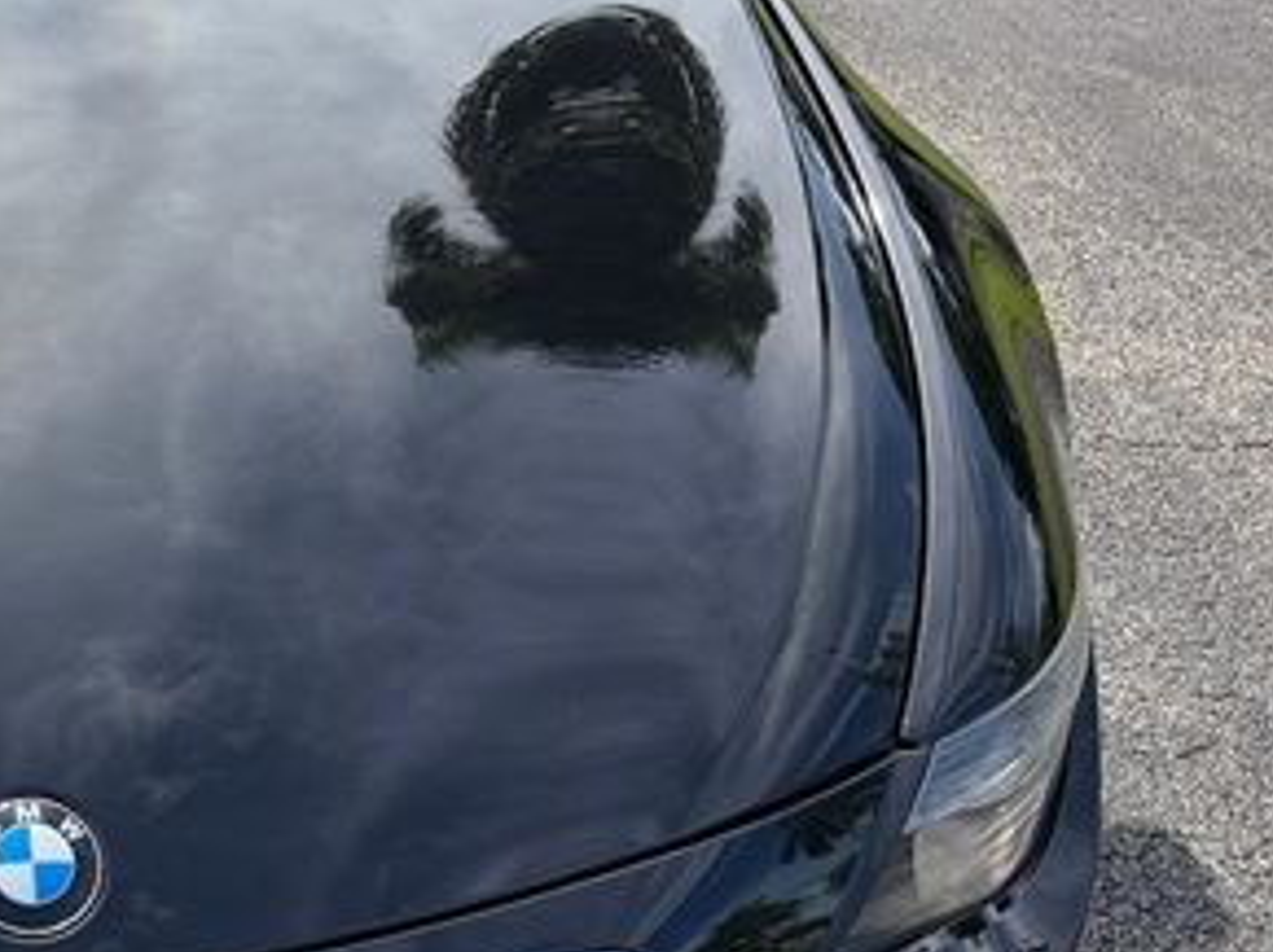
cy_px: 548
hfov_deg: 33.1
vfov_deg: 27.5
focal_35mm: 53
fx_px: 1947
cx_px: -13
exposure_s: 1/1689
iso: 80
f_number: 1.78
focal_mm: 6.76
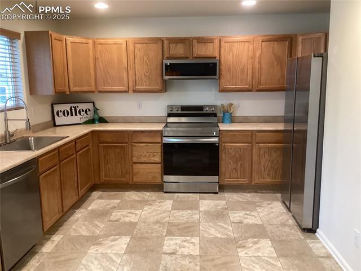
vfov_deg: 45.4
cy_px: 136
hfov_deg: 58.4
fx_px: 323
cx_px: 180
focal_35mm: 31
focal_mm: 3.3
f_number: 2.4
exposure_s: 1/40
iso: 320
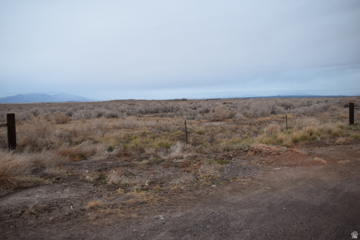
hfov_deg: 57.2
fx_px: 330
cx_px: 180
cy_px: 120
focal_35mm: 33
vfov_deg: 40.0
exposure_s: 1/60
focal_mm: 22
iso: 1000
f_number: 3.8
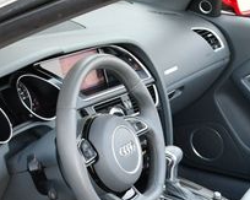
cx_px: 252
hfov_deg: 17.7
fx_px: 784
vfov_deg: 14.0
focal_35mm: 106
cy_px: 254
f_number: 3.5
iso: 500
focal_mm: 18
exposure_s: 1/250
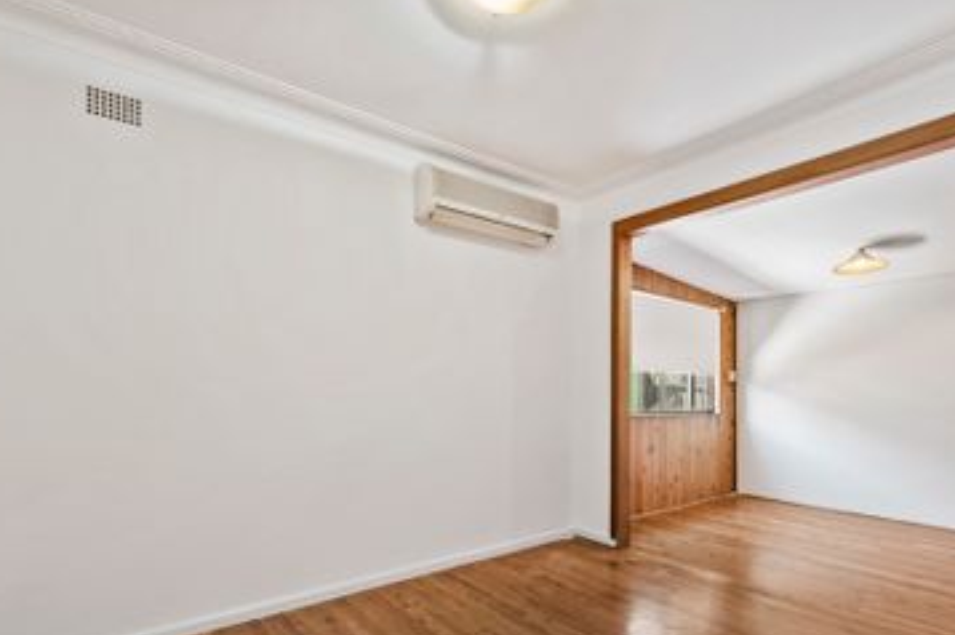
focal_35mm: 21
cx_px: 504
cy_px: 388
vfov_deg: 58.8
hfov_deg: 81.2
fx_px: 557
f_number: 9
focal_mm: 16
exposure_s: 1/6
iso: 100
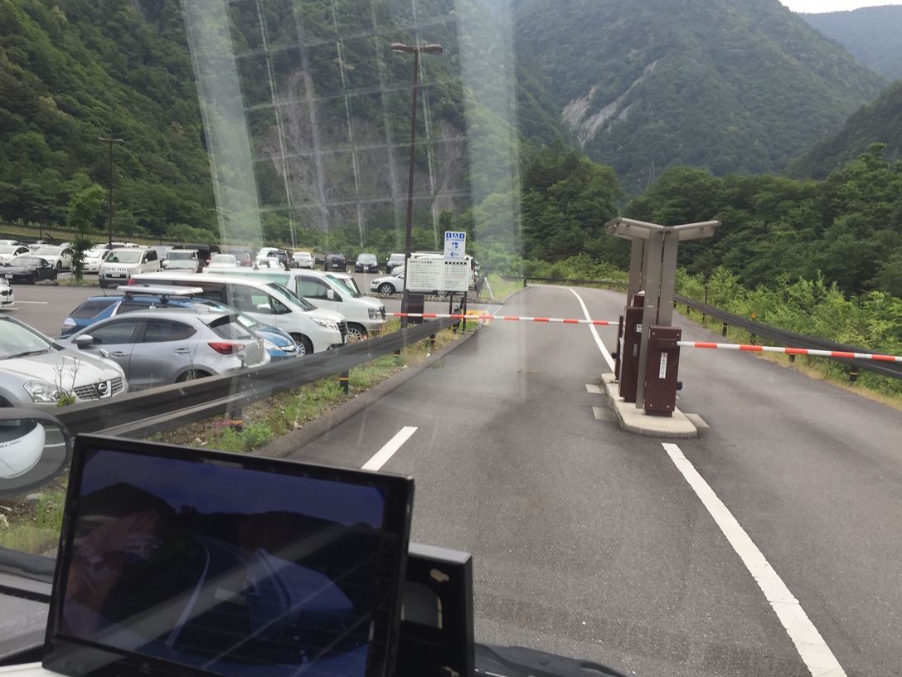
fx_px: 834
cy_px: 333
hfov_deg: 56.8
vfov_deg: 44.2
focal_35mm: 32
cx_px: 418
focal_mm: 4.15
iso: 32
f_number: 2.2
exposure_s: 1/527
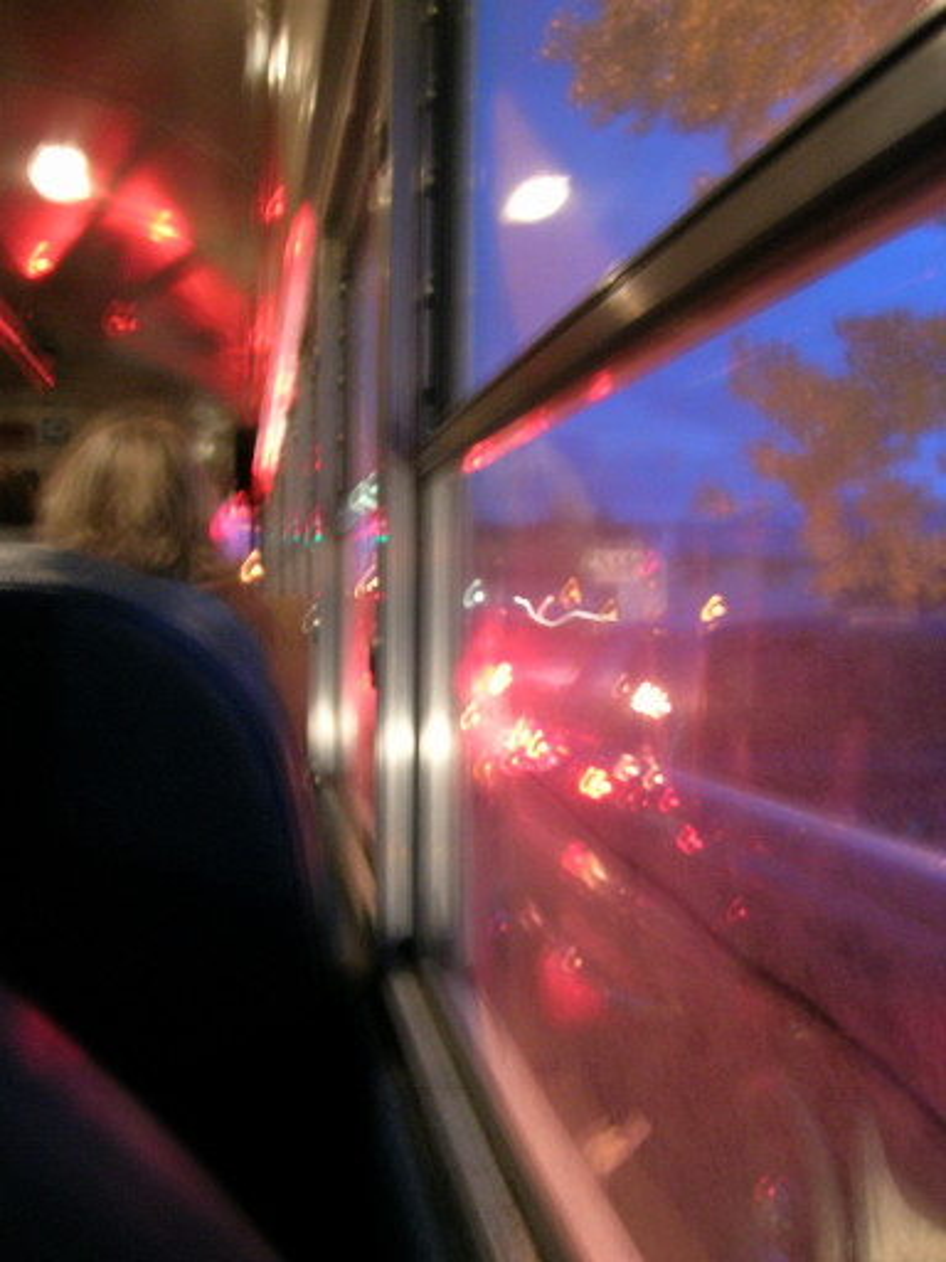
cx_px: 473
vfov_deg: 52.6
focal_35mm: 35
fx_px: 1275
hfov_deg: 40.7
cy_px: 631
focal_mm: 5.4
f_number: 2.8
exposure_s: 1/1.2
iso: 200
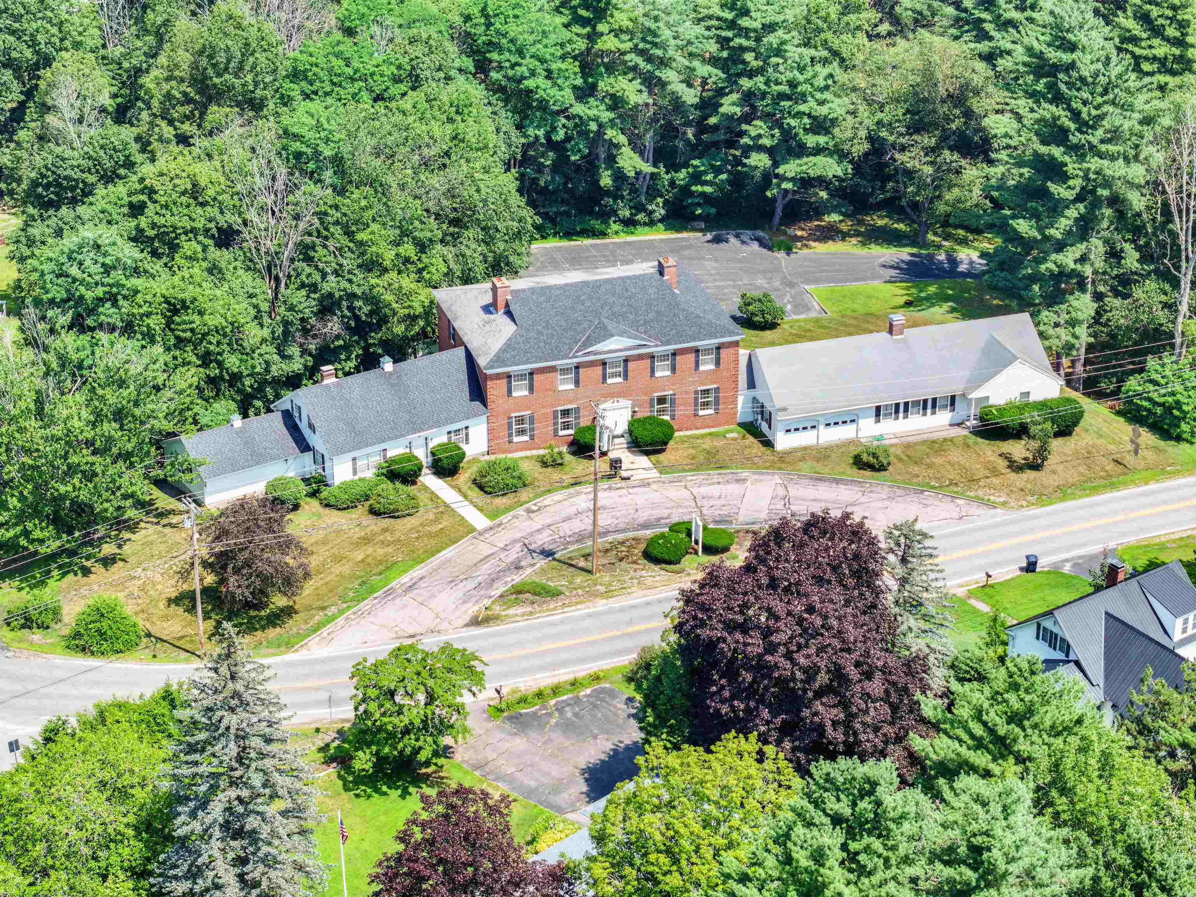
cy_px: 448
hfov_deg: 27.8
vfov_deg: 21.0
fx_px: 2419
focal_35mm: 70
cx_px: 598
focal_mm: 19.35
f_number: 2.8
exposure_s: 1/640
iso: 100
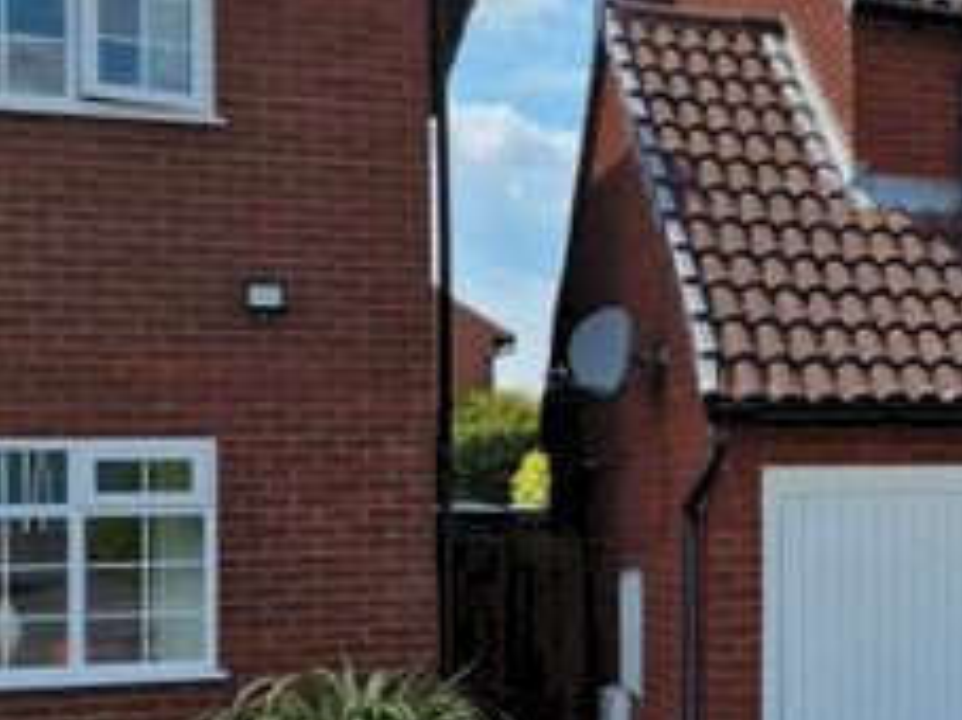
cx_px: 1310
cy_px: 430
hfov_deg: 23.6
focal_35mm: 71
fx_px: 1972
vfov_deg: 20.7
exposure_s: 1/1096
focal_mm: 6.4
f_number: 1.8
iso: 50
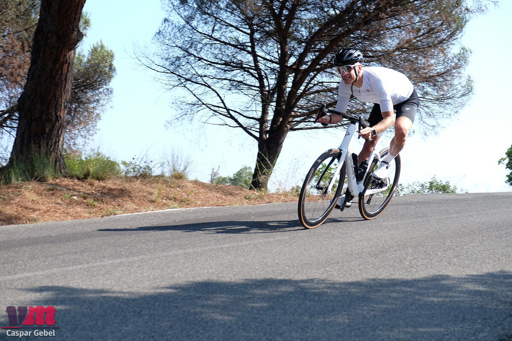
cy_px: 170
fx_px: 953
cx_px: 256
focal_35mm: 67
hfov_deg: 30.1
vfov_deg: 20.3
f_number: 4
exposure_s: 1/500
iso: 200
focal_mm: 44.4
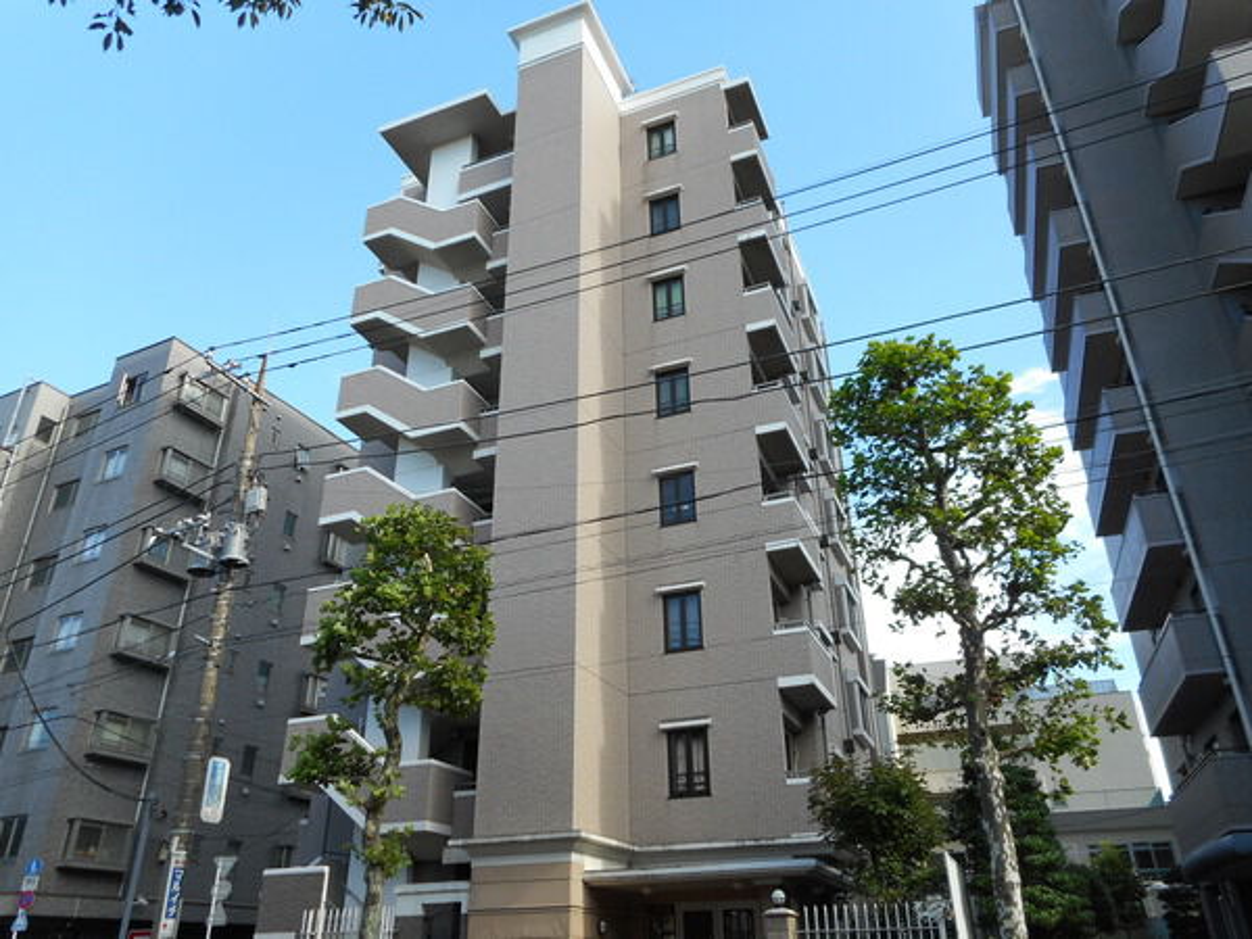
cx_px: 626
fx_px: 904
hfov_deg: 69.4
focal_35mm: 25
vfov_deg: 54.9
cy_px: 470
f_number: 3.7
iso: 80
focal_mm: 4.5
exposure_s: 1/160
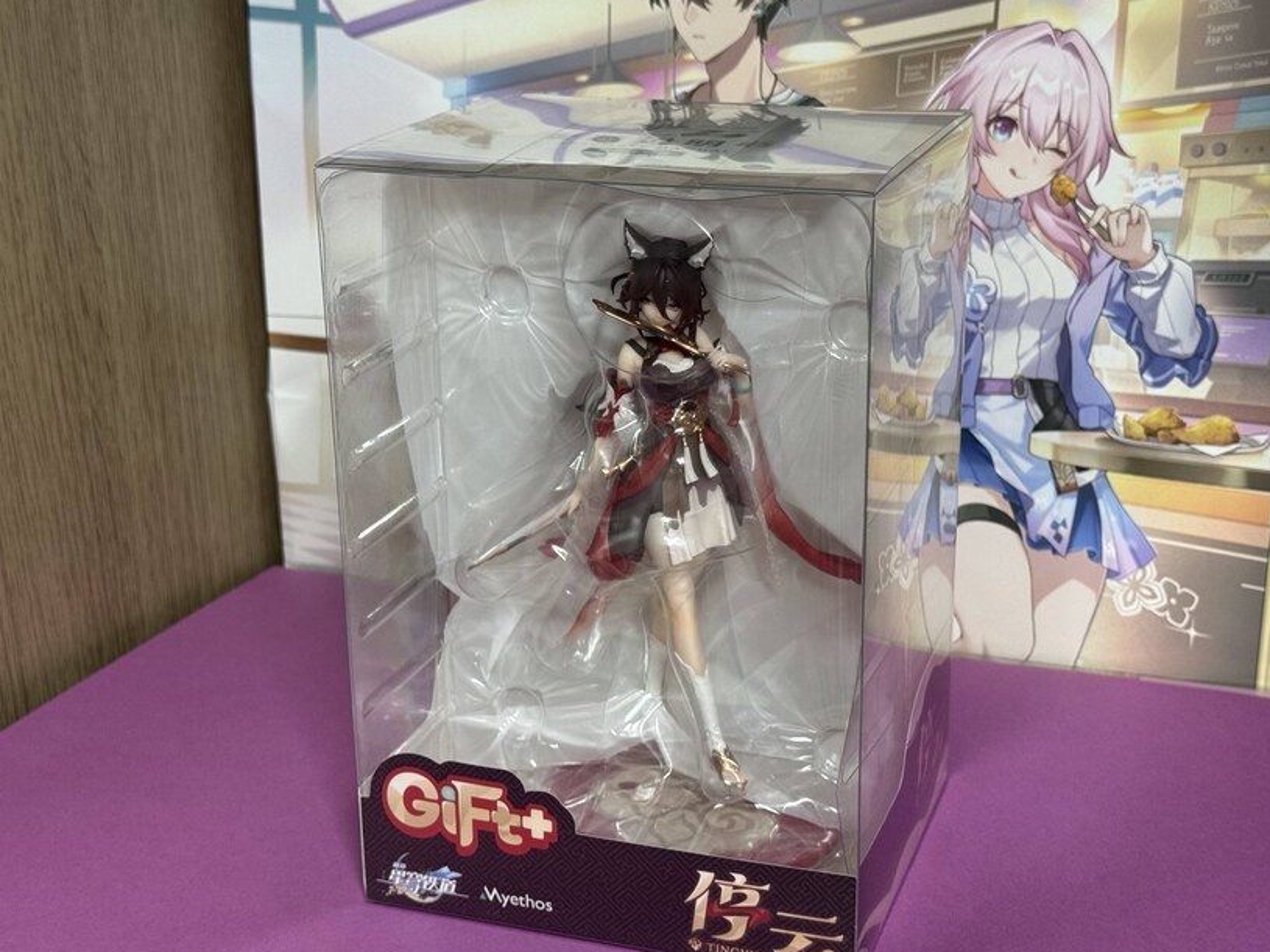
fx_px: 1944
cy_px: 478
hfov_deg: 36.2
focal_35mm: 53
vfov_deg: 27.5
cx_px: 639
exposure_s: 1/60
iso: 100
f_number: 1.78
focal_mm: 6.76
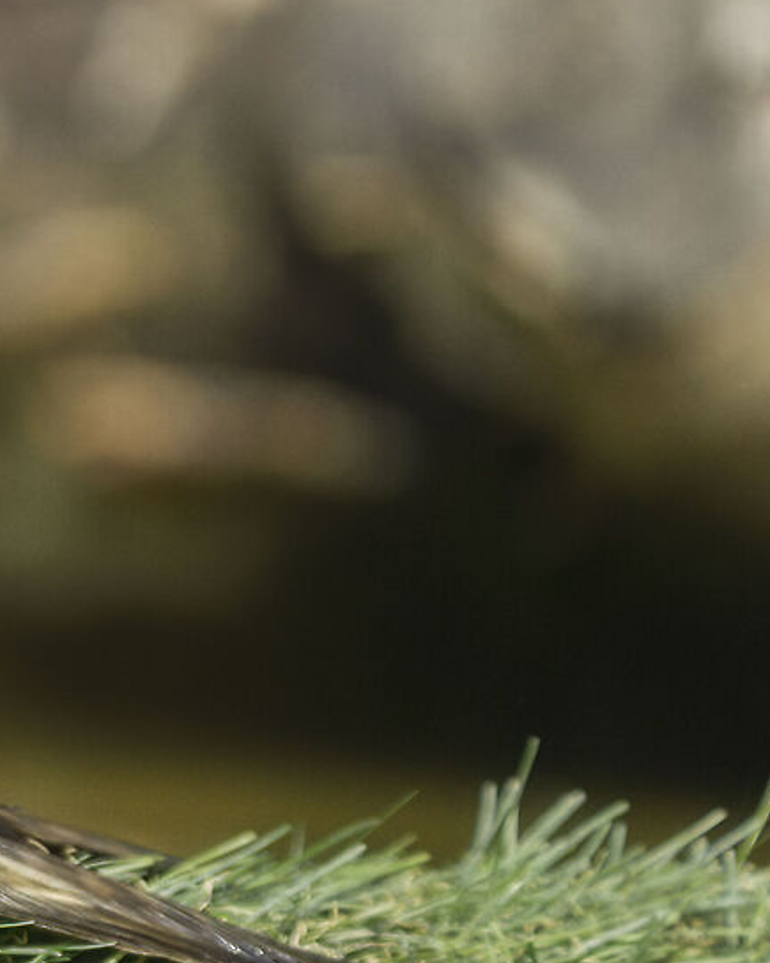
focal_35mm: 828
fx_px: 23593
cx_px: -1230
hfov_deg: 1.9
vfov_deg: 2.3
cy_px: 434
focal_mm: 200
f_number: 6.3
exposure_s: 1/800
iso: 800
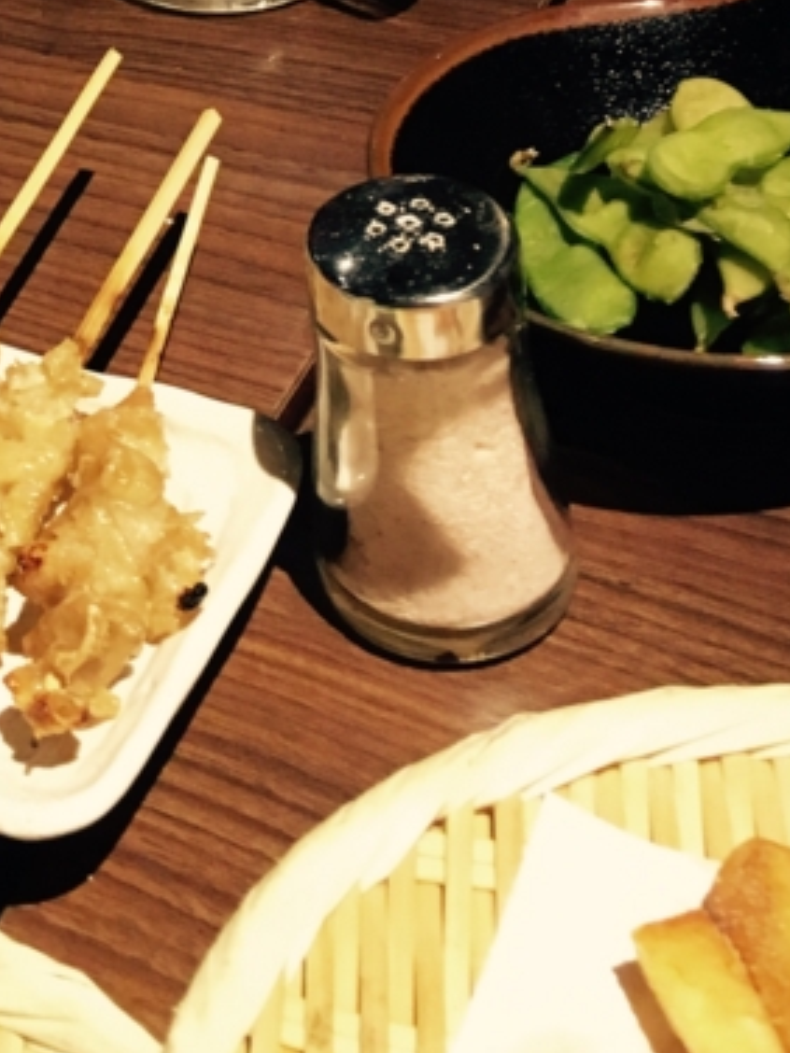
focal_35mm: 79
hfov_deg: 17.8
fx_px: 2404
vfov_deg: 22.3
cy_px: -291
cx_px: -143
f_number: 2.2
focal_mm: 4.15
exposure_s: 1/30
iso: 160
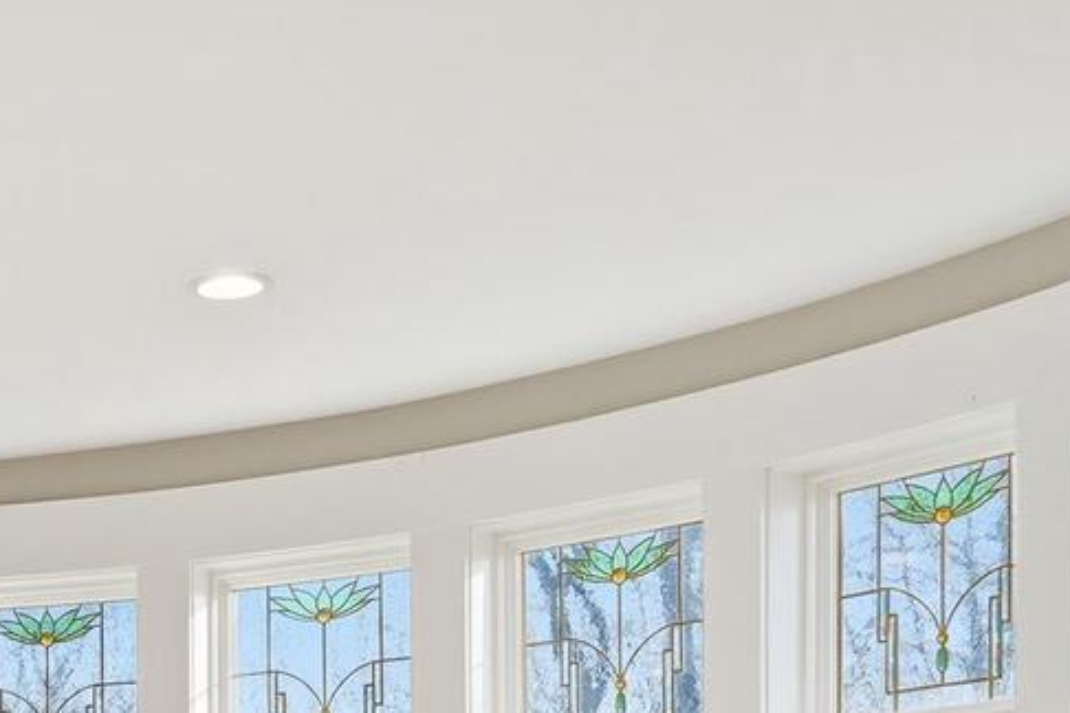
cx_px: -240
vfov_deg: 15.8
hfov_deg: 23.1
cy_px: 1036
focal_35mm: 80
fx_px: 2378
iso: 400
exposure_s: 1/1000
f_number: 8
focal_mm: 27
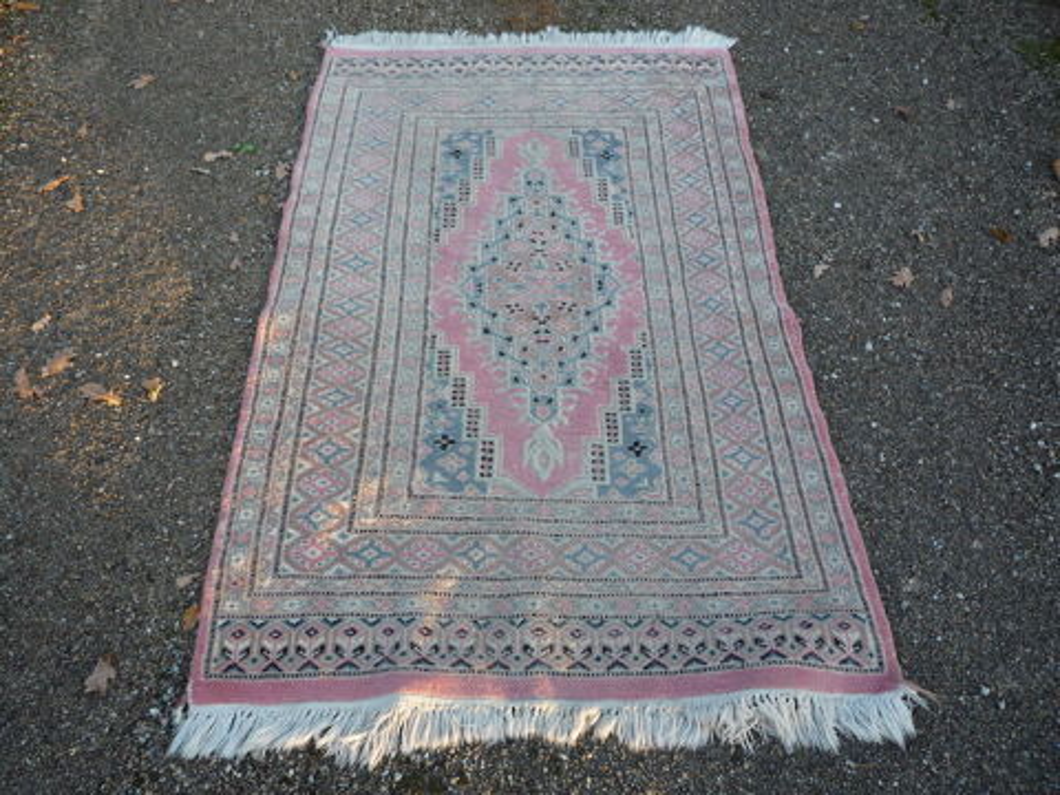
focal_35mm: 30
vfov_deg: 46.8
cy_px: 398
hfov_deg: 60.0
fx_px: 919
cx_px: 530
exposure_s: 1/80
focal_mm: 5.2
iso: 100
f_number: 3.3
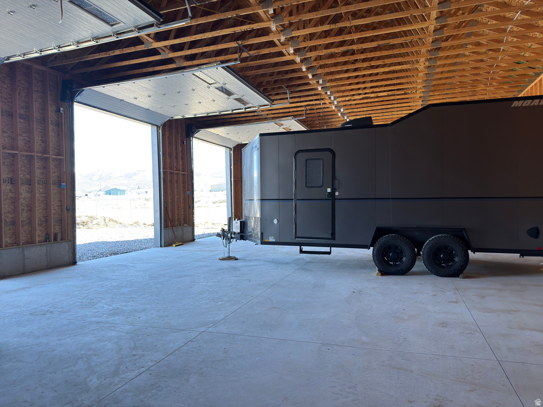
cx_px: 272
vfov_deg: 56.8
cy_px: 204
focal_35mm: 24
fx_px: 376
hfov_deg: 71.6
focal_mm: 6.76
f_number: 1.78
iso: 50
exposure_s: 1/169
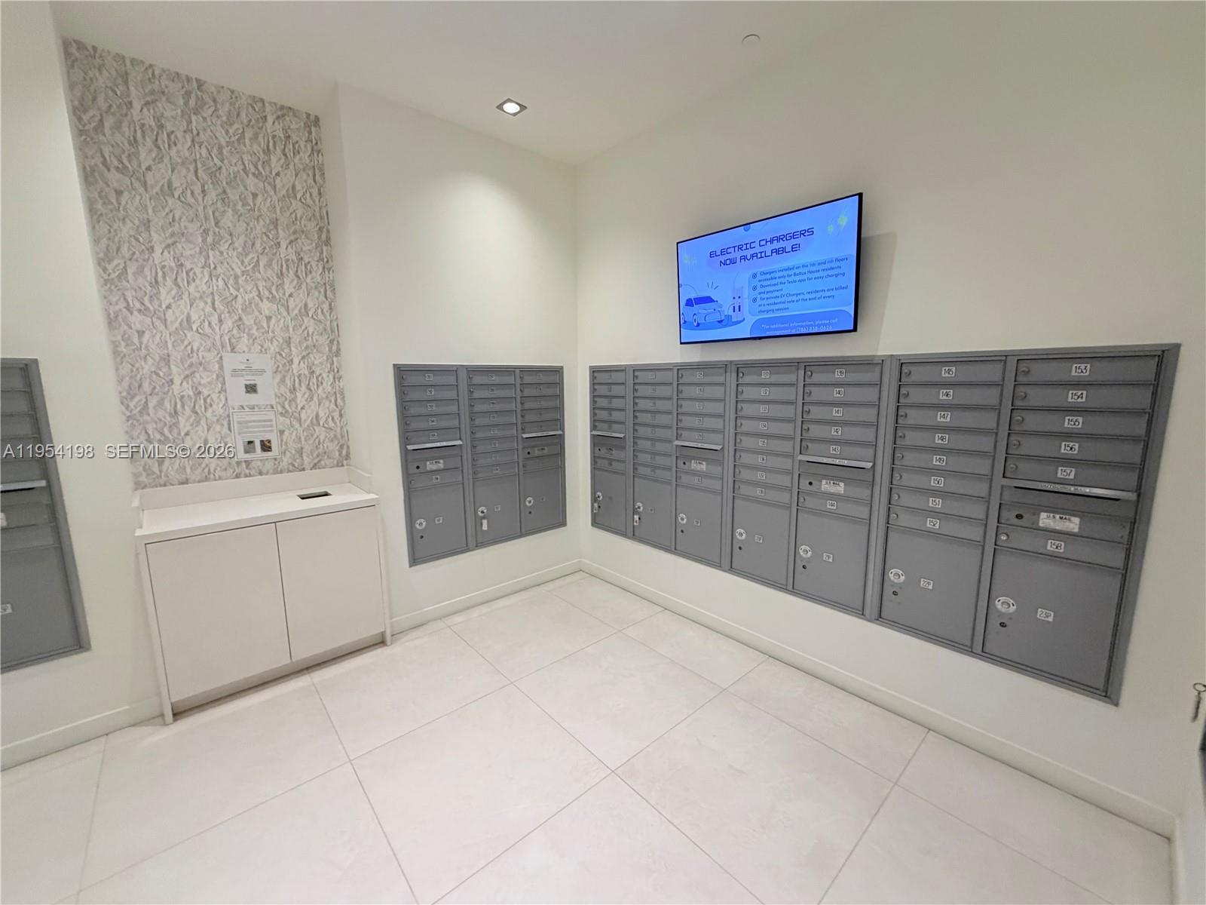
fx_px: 488
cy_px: 452
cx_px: 603
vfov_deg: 85.7
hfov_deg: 102.1
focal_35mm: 14
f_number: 2.2
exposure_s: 1/60
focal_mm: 2.22
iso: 250
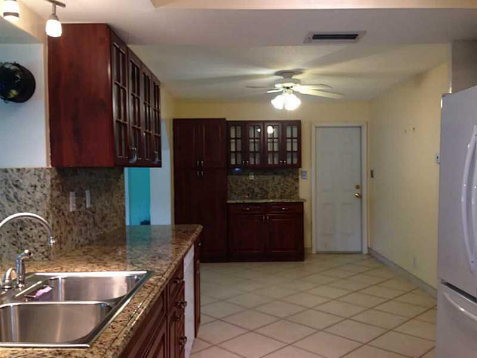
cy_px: 179
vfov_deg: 42.9
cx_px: 238
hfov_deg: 55.4
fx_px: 455
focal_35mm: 33
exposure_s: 1/20
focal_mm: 4.12
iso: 80
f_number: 2.4
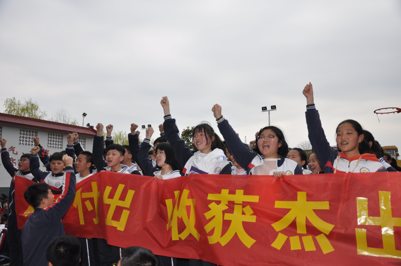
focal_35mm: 32
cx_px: 200
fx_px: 350
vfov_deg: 41.6
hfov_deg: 59.6
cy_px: 133
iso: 360
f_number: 3.8
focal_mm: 21
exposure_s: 1/200
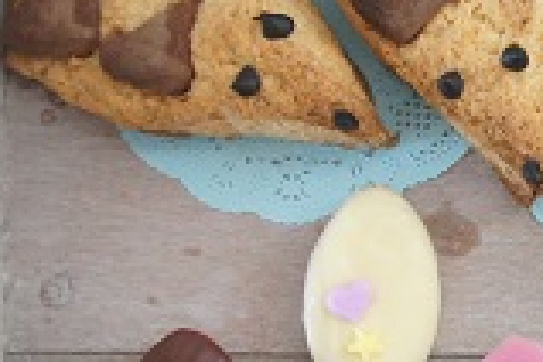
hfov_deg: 13.7
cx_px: 820
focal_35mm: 141
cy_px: 367
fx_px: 2127
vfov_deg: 9.7
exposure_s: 1/40
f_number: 4
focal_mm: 22
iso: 1600
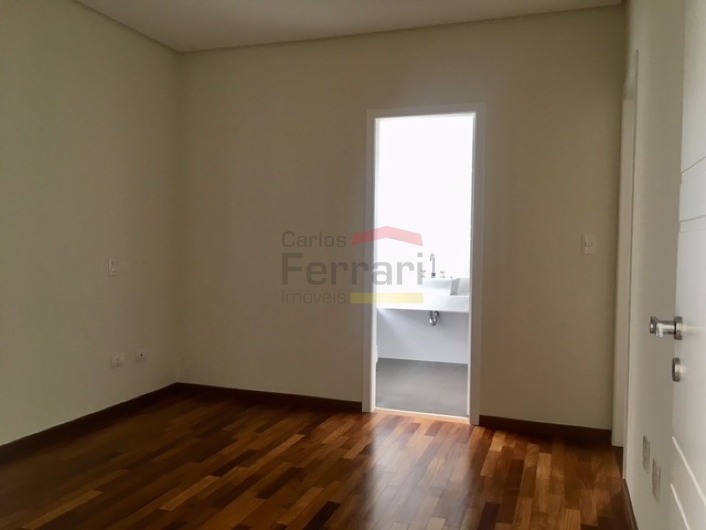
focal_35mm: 29
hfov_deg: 61.7
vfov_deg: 48.2
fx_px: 591
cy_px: 265
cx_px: 353
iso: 64
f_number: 2.2
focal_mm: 4.15
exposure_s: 1/30
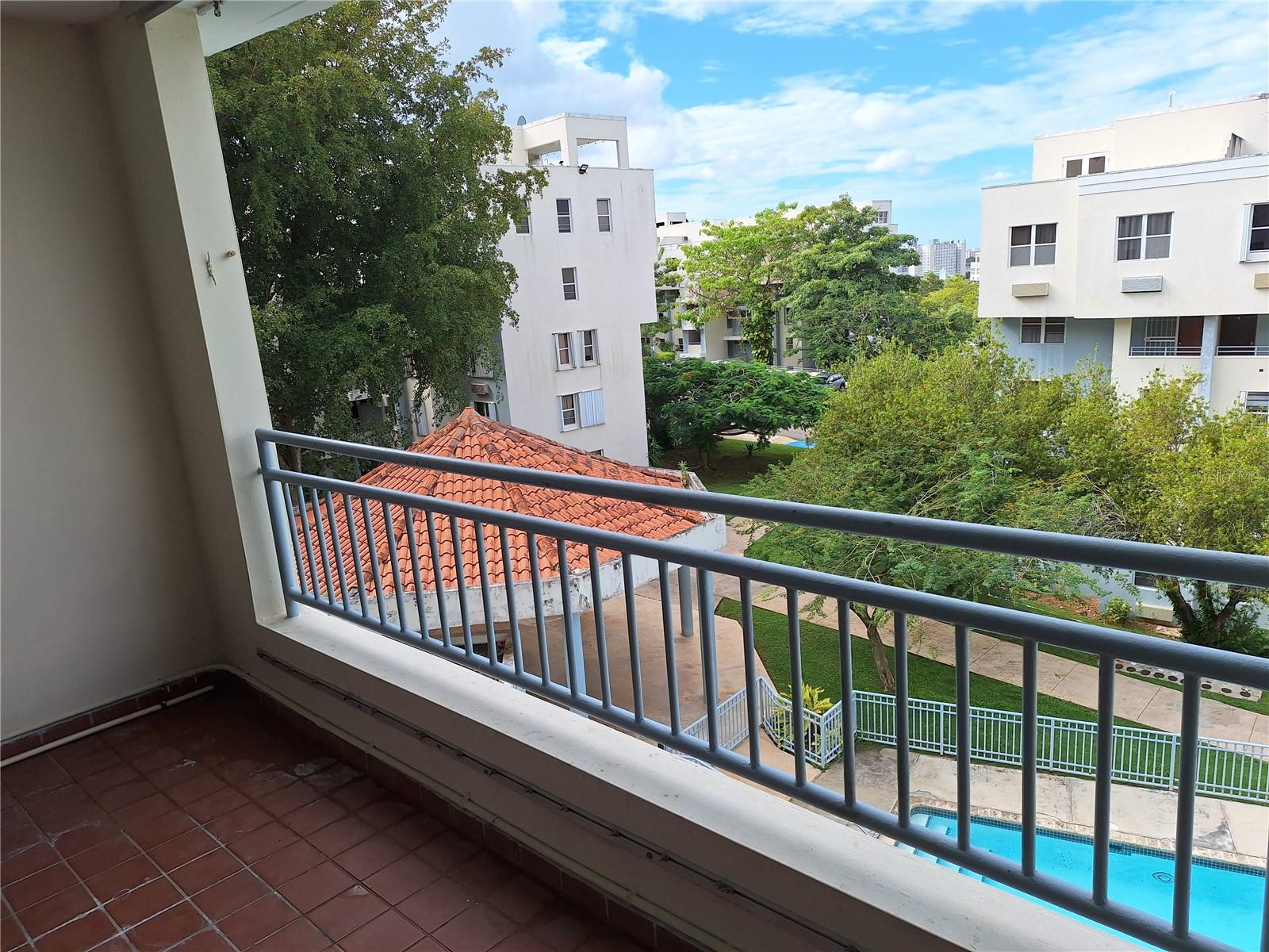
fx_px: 843
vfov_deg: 58.9
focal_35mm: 23
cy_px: 476
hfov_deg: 73.9
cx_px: 634
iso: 40
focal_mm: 5.54
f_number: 1.8
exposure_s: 1/1905
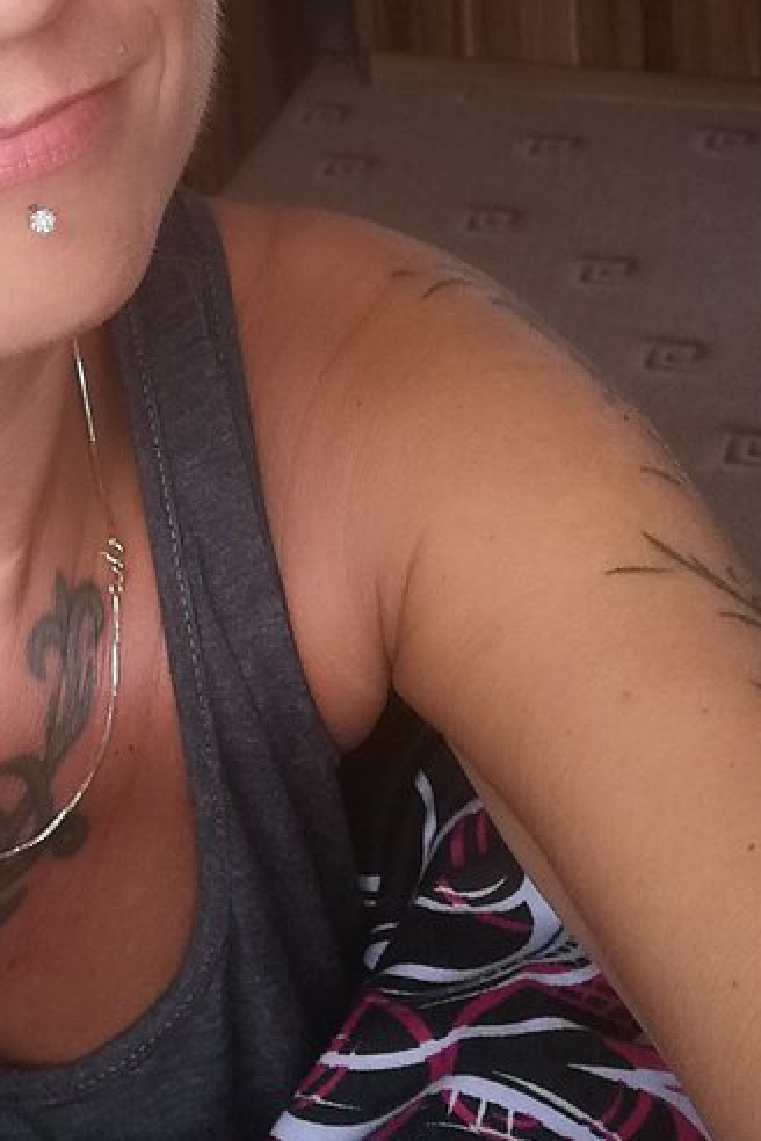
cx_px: -23
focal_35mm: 66
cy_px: -56
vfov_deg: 28.2
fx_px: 2093
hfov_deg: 19.9
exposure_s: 1/50
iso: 64
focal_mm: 3.81
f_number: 2
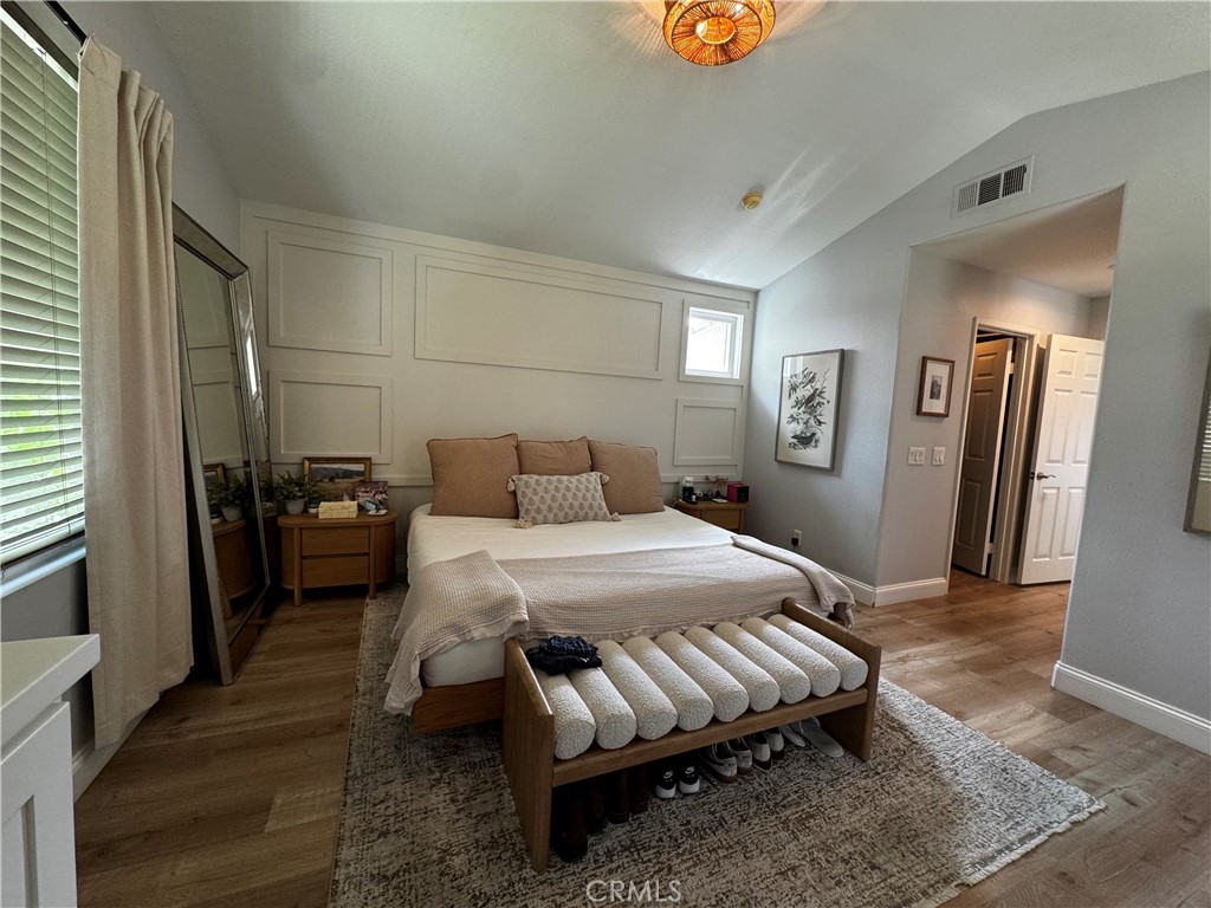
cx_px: 606
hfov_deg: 102.1
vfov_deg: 85.7
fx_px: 490
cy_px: 454
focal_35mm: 14
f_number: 2.2
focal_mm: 2.22
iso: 160
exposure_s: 1/60
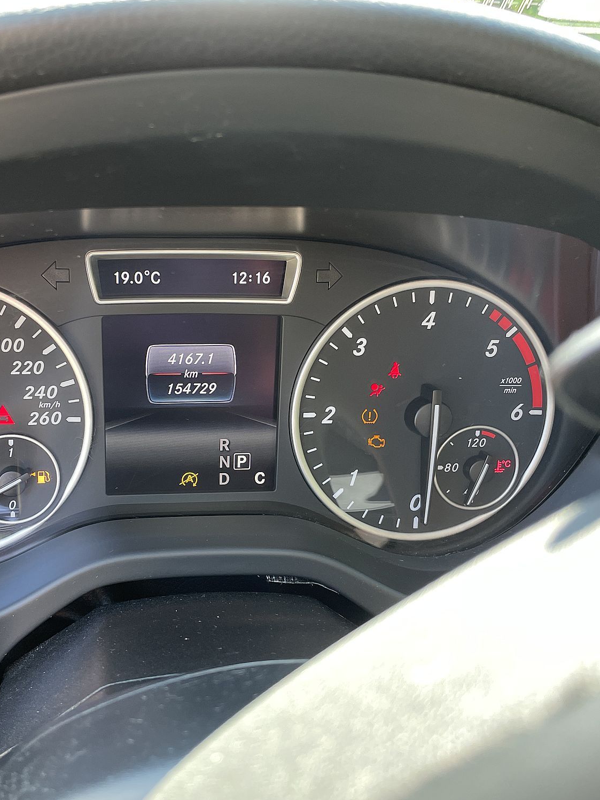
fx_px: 809
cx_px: 167
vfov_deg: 52.6
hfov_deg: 39.8
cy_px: 398
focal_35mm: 35
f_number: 1.6
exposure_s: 1/121
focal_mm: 4.2
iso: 125
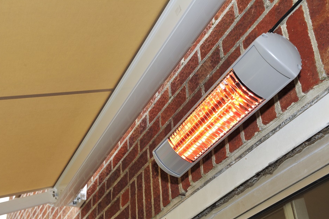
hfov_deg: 38.2
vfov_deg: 26.0
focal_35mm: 52
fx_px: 475
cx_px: 157
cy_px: 114
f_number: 9
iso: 320
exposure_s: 1/200
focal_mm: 48
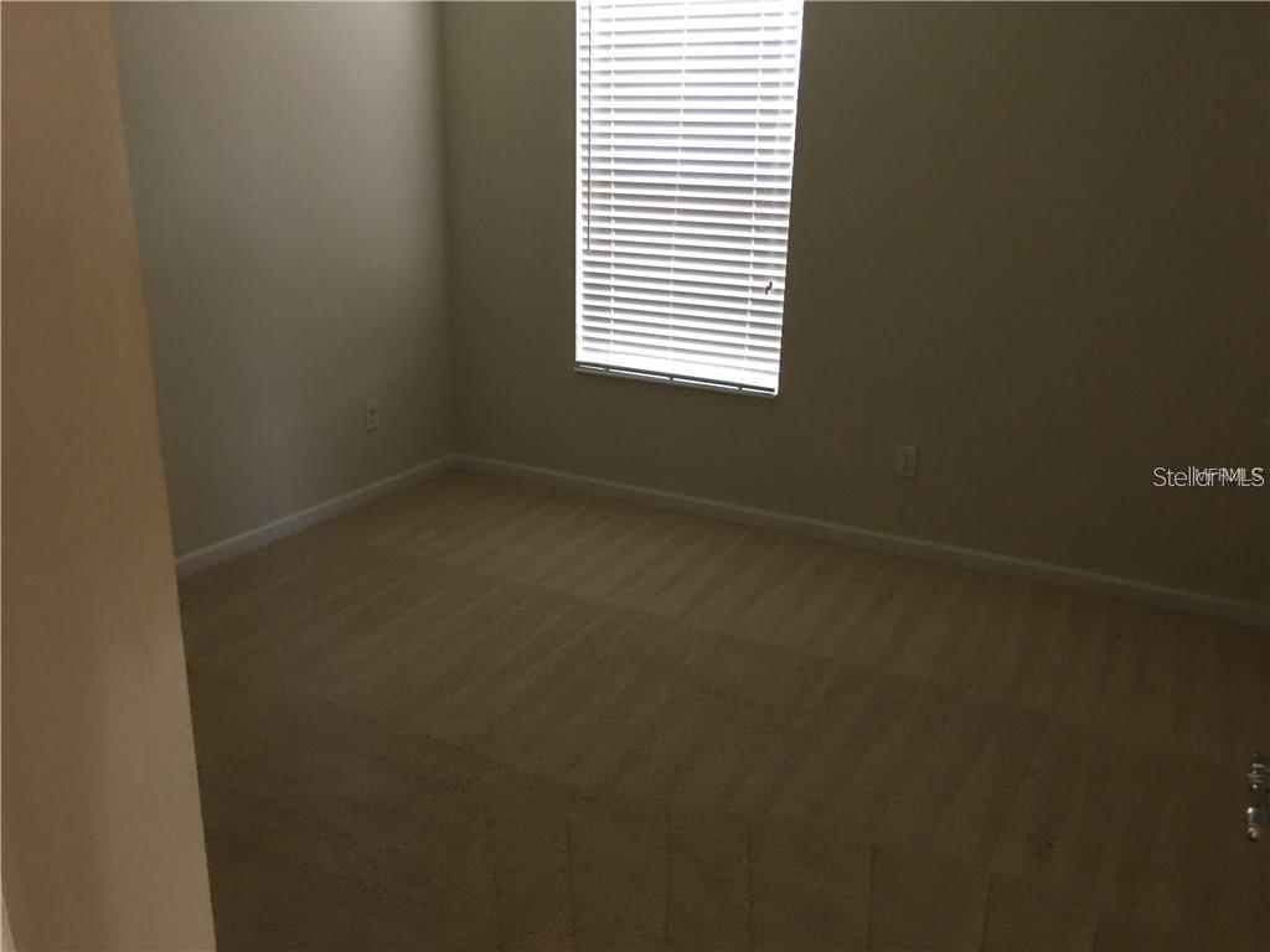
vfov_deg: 48.2
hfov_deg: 61.7
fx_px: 1064
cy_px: 476
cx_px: 635
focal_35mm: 29
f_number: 2.2
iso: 80
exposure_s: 1/15
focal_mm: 4.15
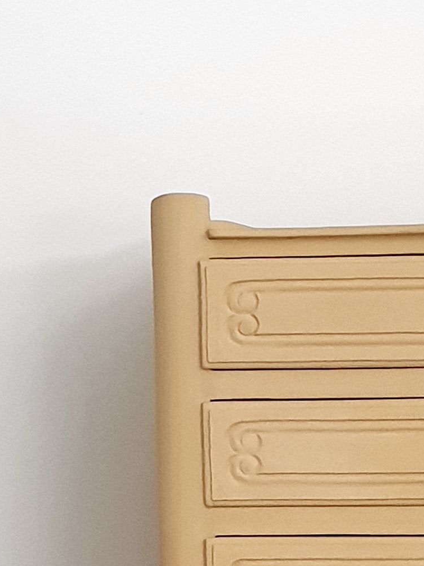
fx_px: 1698
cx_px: 302
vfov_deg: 18.1
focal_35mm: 104
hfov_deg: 14.2
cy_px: 638
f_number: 2.4
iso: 400
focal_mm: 4.3
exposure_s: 1/60
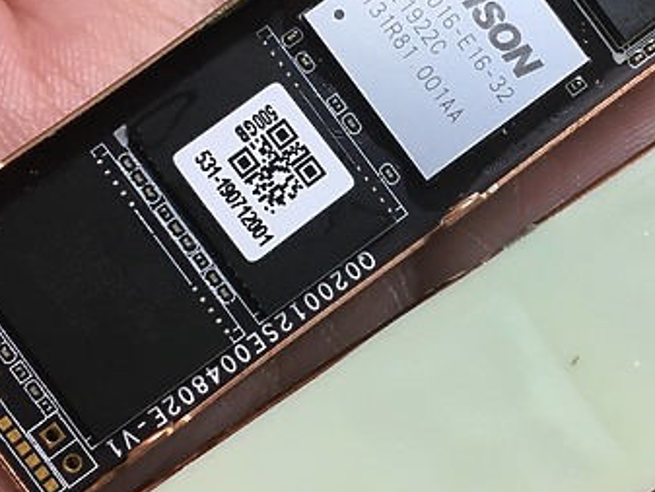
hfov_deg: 30.9
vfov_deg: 23.6
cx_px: 455
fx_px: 1174
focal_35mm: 62
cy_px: 200
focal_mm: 4.15
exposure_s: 1/30
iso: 50
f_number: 2.2
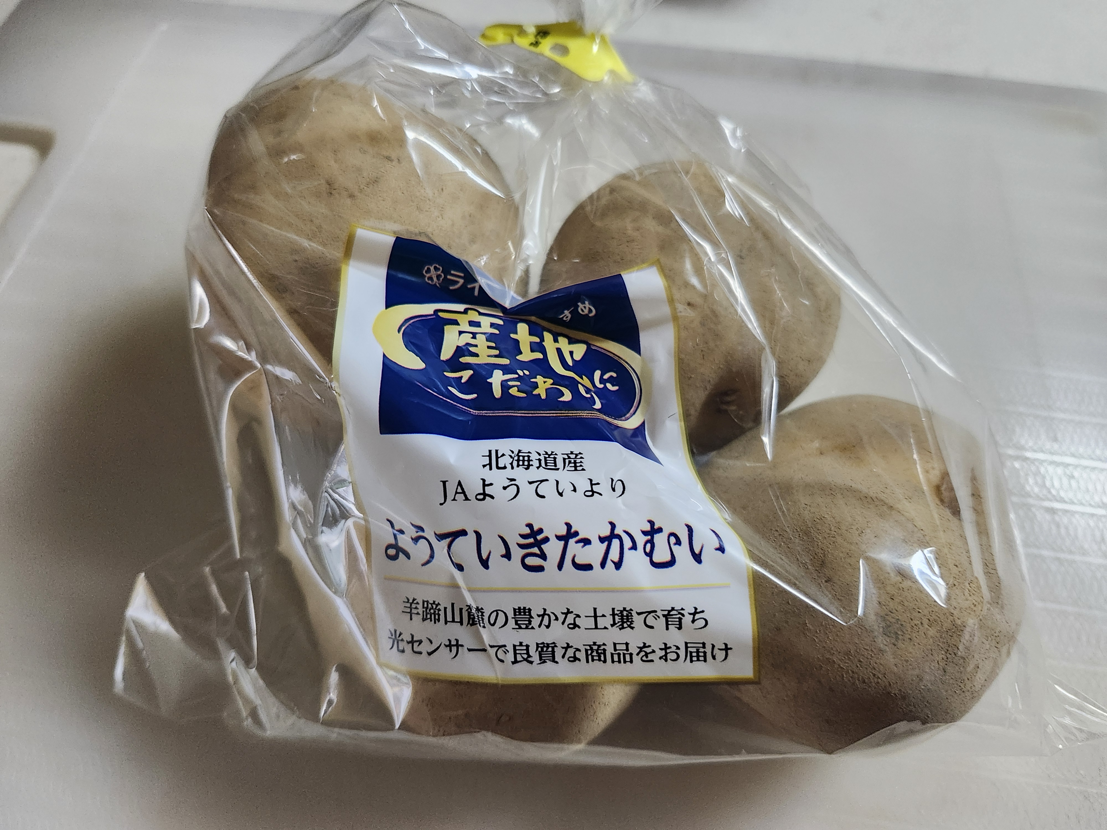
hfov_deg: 73.9
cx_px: 554
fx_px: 736
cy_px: 415
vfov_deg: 58.9
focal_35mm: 23
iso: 1000
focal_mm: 5.54
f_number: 1.8
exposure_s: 1/100
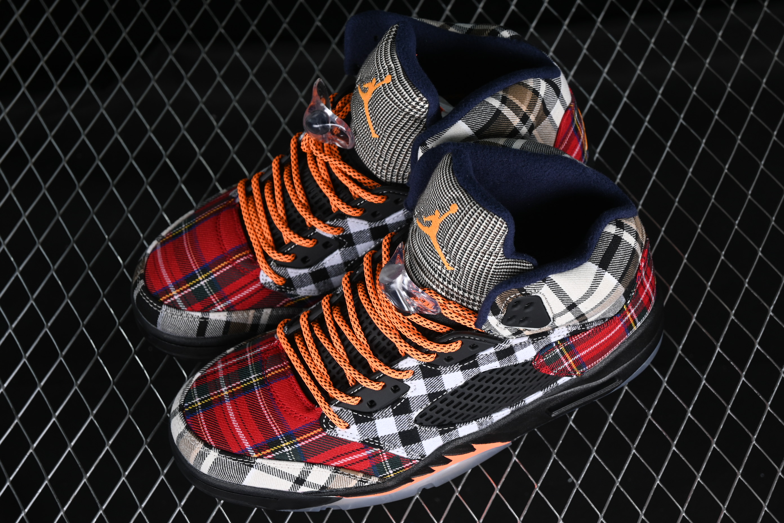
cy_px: 262
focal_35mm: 75
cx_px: 392
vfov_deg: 18.2
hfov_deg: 27.0
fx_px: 1633
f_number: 6.3
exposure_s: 1/60
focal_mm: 50
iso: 160
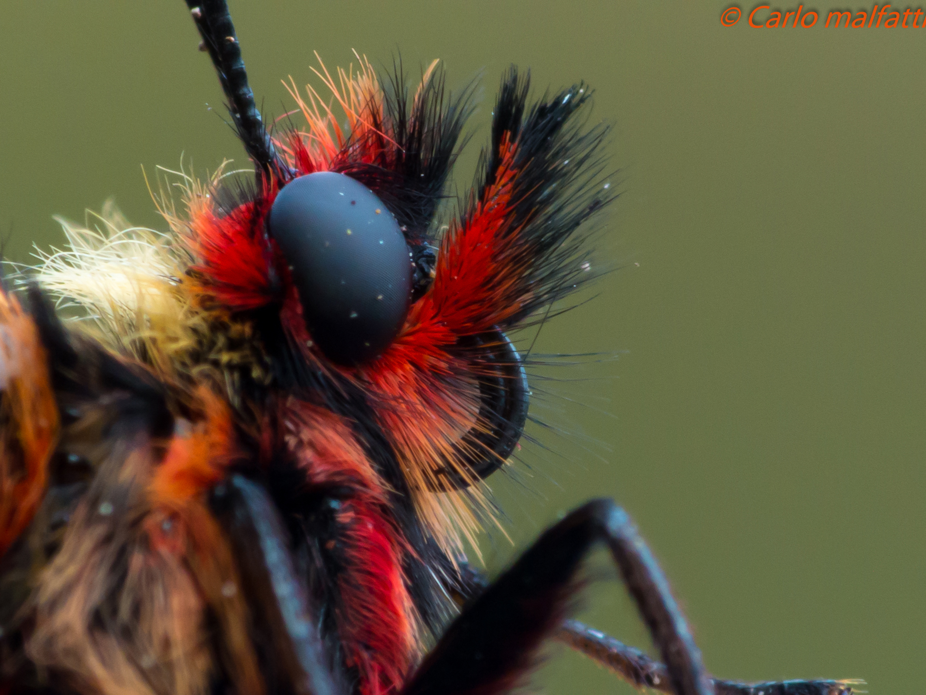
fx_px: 32101
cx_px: 463
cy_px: 348
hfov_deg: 1.7
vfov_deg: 1.2
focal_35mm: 1200
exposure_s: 1/25
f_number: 8
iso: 100
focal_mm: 108
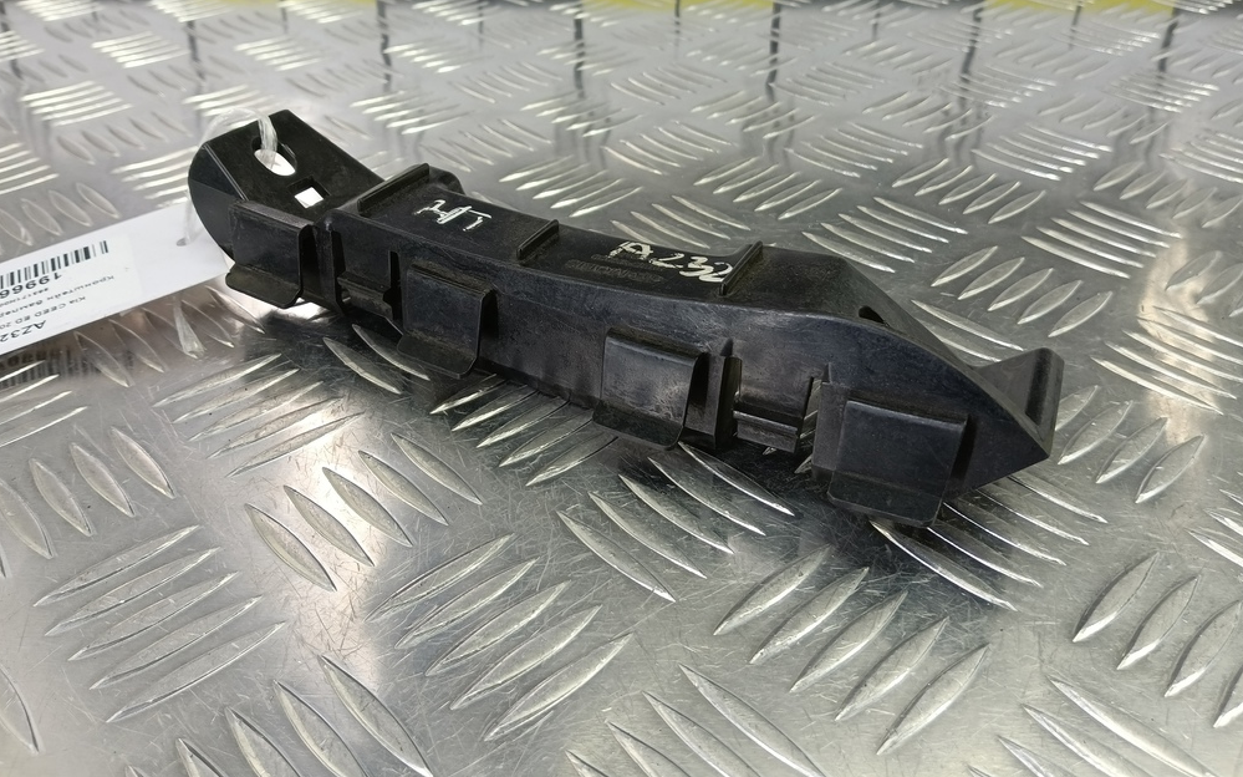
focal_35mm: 25
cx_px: 623
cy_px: 309
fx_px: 847
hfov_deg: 72.6
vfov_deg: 48.9
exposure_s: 1/50
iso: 136
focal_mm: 4.11
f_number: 1.6
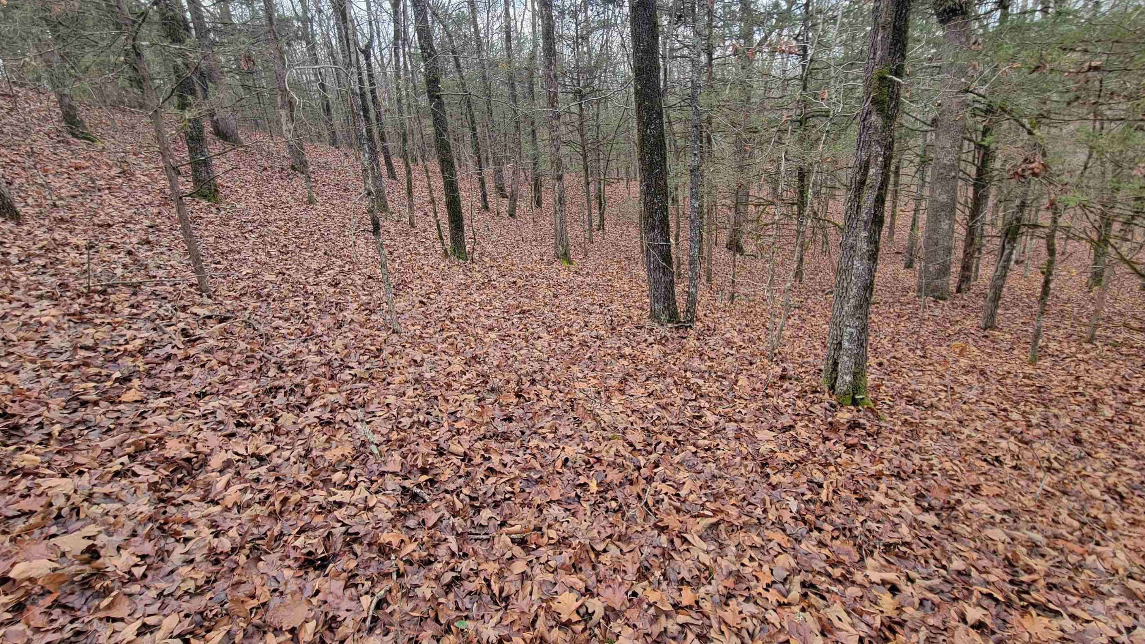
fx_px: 455
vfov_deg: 70.5
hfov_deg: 103.0
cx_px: 572
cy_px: 309
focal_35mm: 15
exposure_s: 1/120
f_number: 2.2
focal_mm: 2.2
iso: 50
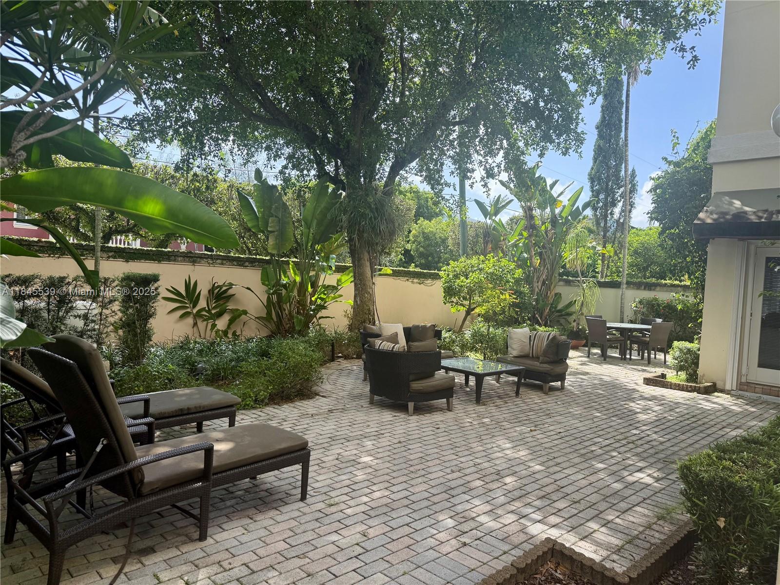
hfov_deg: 71.6
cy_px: 292
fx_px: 541
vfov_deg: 56.8
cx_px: 390
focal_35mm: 24
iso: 100
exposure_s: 1/1106
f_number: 1.78
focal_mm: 6.76
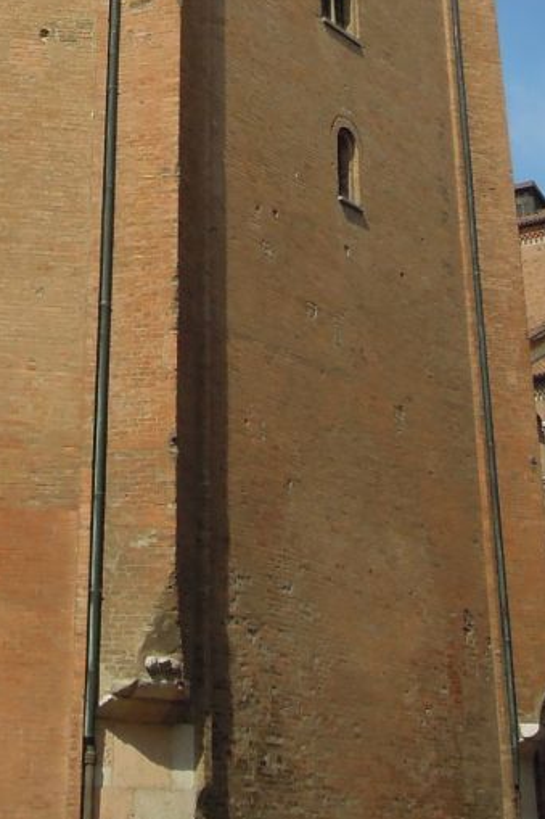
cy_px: -2
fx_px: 1522
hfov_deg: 20.1
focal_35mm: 67
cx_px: 113
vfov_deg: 28.2
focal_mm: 4.3
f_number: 4.5
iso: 160
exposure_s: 1/1250
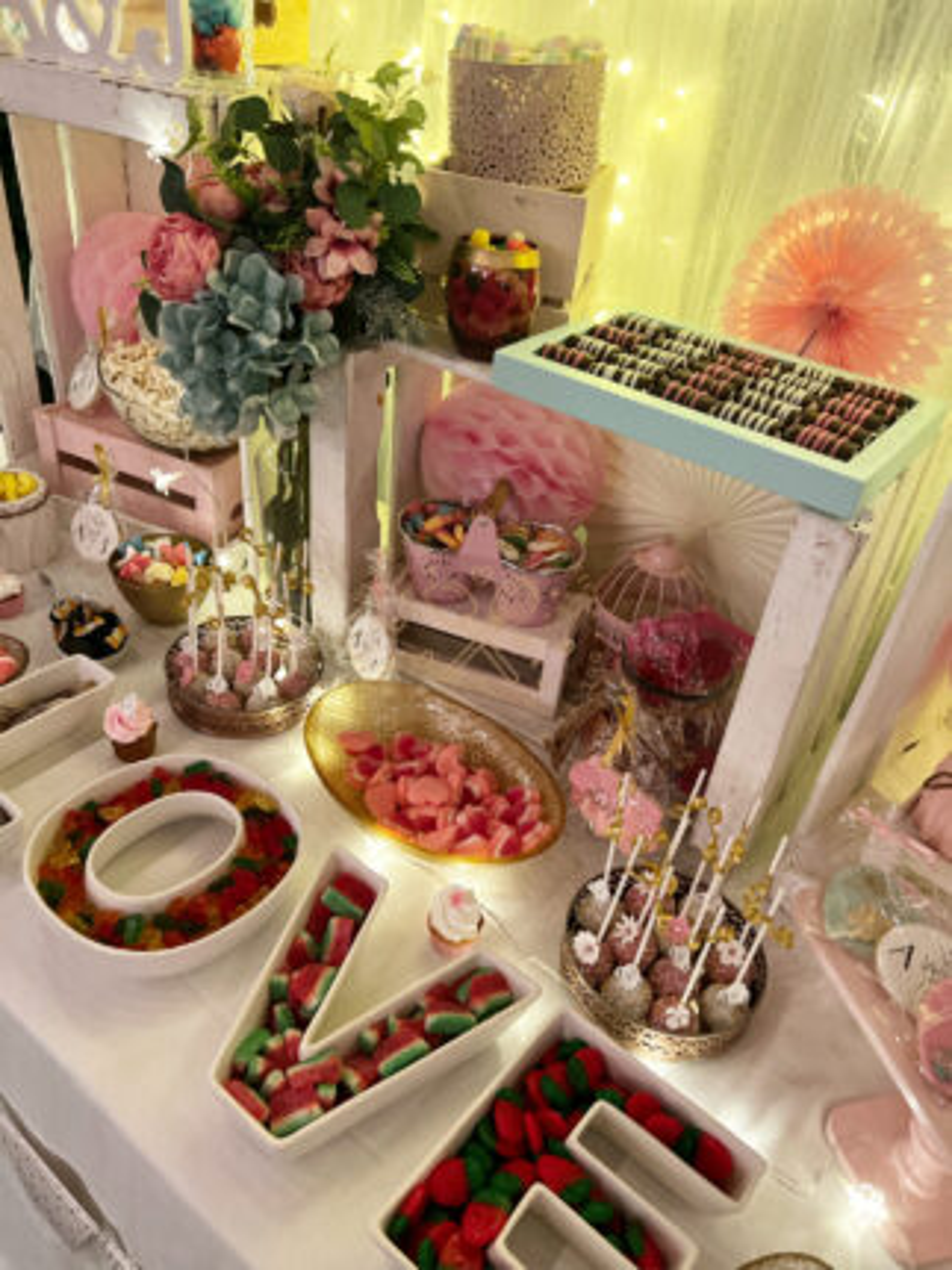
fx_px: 954
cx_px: 476
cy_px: 635
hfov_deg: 53.0
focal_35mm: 26
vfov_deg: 67.3
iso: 400
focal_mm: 5.7
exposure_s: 1/33
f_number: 1.5
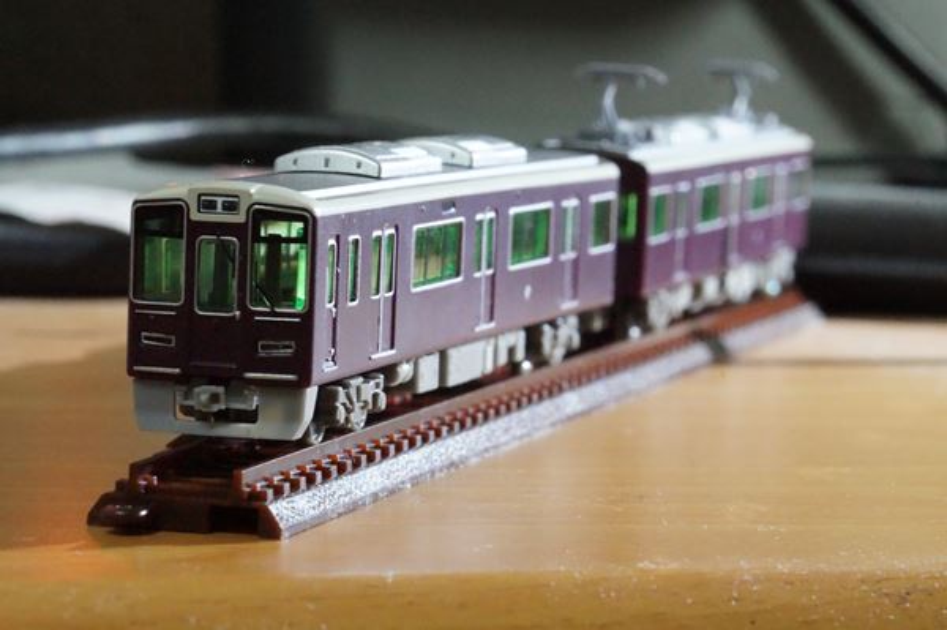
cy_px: 315
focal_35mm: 202
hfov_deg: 10.2
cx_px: 474
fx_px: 5322
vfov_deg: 6.8
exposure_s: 1/6
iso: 6400
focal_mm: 135
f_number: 25
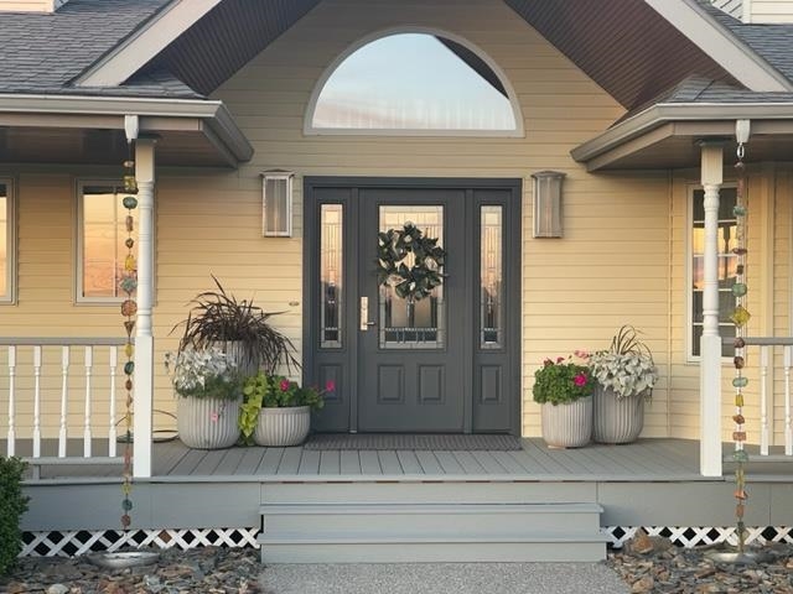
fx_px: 1466
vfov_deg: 22.9
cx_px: 396
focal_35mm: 64
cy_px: 297
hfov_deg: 30.3
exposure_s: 1/95
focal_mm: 7.5
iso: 200
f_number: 2.2
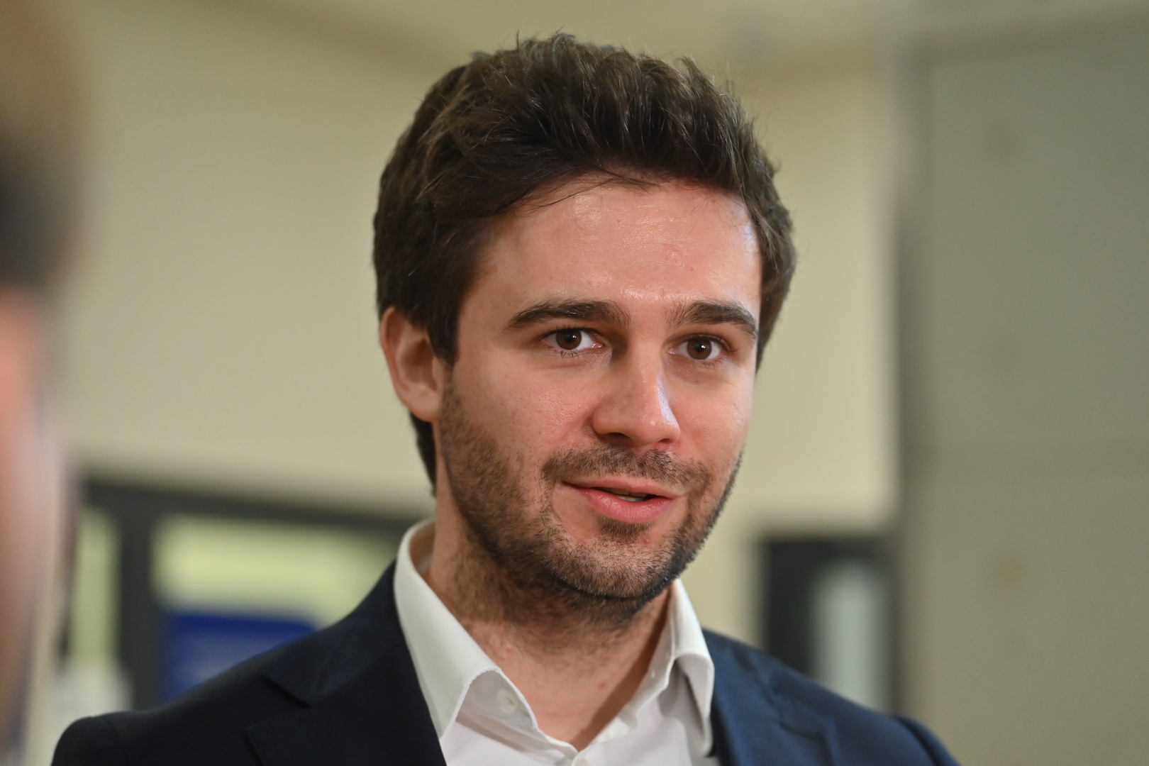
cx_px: 574
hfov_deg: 21.9
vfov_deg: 14.7
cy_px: 383
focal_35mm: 93
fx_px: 2968
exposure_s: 1/400
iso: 1400
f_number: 2.8
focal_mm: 93
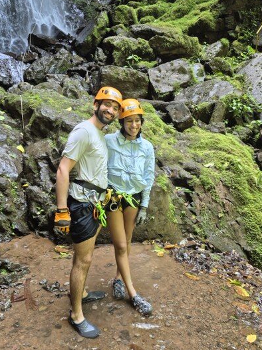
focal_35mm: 28
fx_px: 283
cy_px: 172
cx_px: 137
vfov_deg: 63.5
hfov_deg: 49.7
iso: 200
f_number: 1.8
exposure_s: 1/180
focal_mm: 5.4
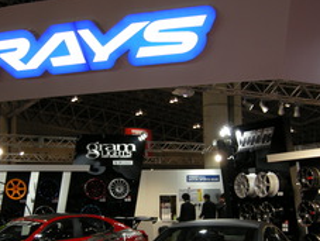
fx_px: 528
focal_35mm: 57
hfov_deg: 33.7
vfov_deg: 25.4
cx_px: 154
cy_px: 185
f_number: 2.7
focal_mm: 7.5
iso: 90
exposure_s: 1/43
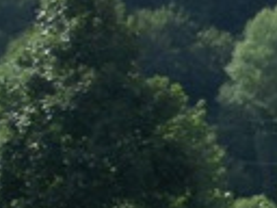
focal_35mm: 399
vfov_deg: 3.7
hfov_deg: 4.8
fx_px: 3193
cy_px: 429
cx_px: 643
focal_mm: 17
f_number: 4.09
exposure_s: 1/361
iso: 112
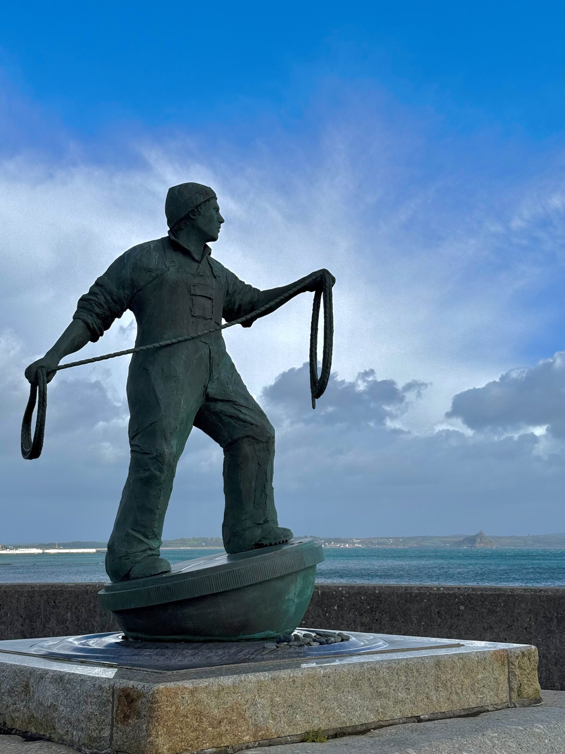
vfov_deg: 39.7
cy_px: 377
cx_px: 282
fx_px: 1045
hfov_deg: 30.3
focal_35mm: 48
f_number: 1.78
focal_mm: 6.76
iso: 64
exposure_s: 1/9901
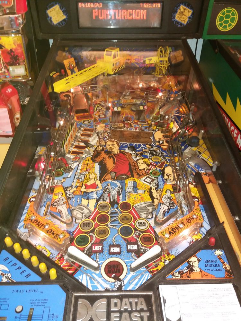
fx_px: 260
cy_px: 160
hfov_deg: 49.7
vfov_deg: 63.4
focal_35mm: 28
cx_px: 120
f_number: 1.9
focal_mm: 3.7
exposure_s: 1/22
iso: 160
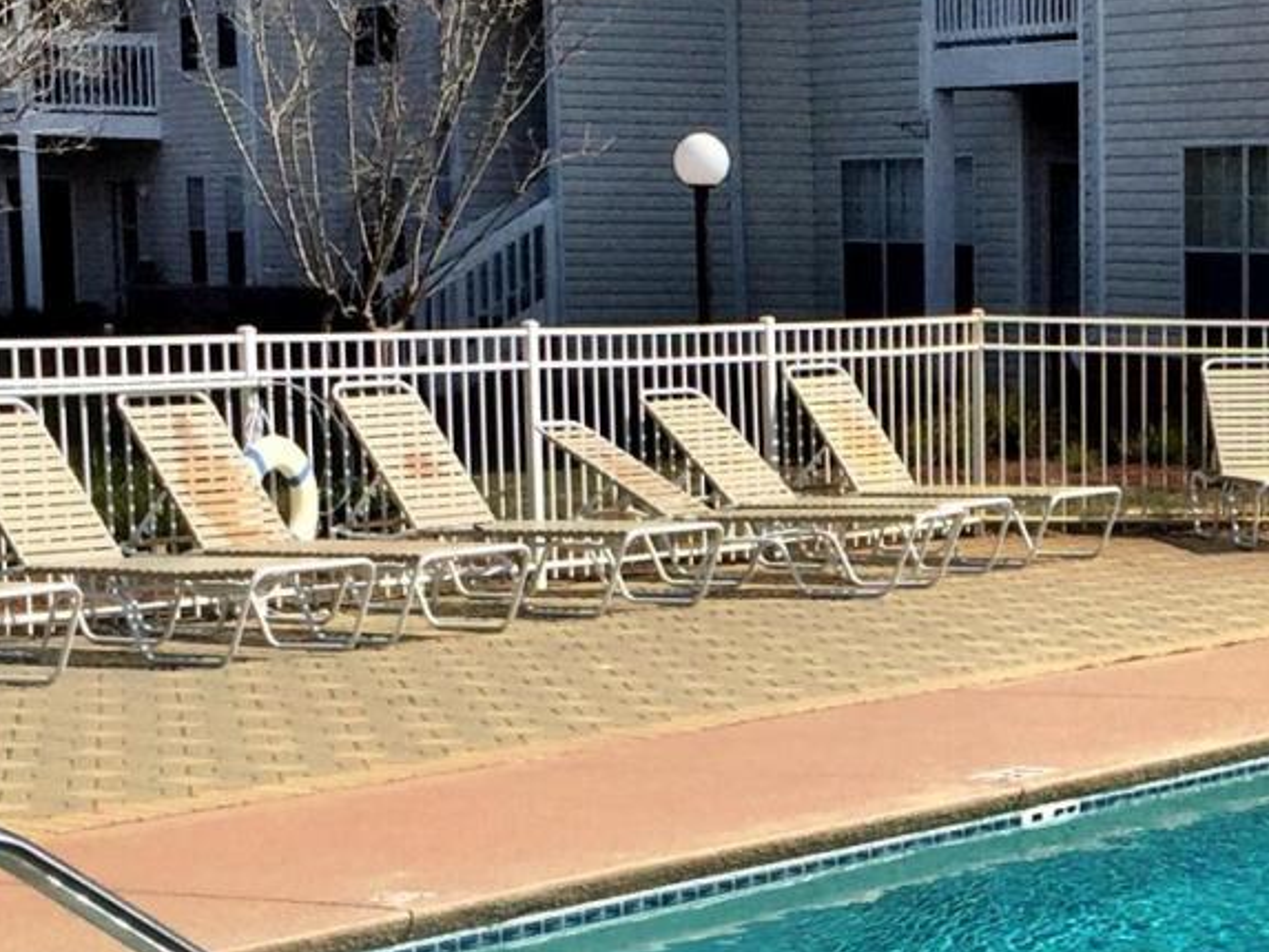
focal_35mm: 108
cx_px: 1350
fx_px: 3960
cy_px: 830
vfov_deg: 13.6
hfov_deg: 17.7
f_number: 2.2
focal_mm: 4.15
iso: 32
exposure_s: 1/2825
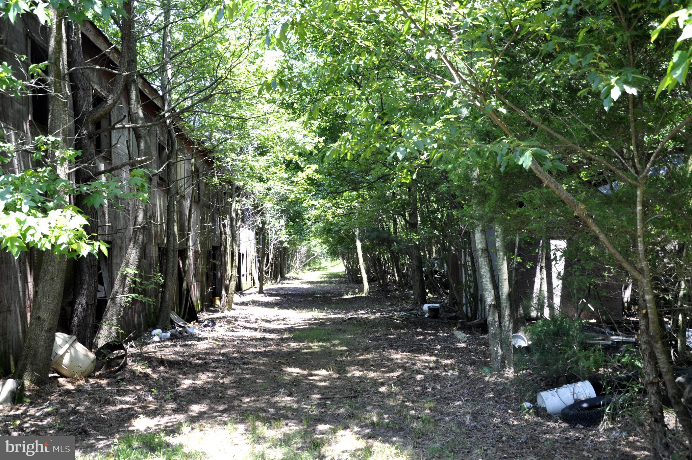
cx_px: 346
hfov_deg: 51.3
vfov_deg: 35.4
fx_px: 720
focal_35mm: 38
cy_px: 230
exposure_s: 1/40
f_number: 6.3
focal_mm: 25
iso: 200
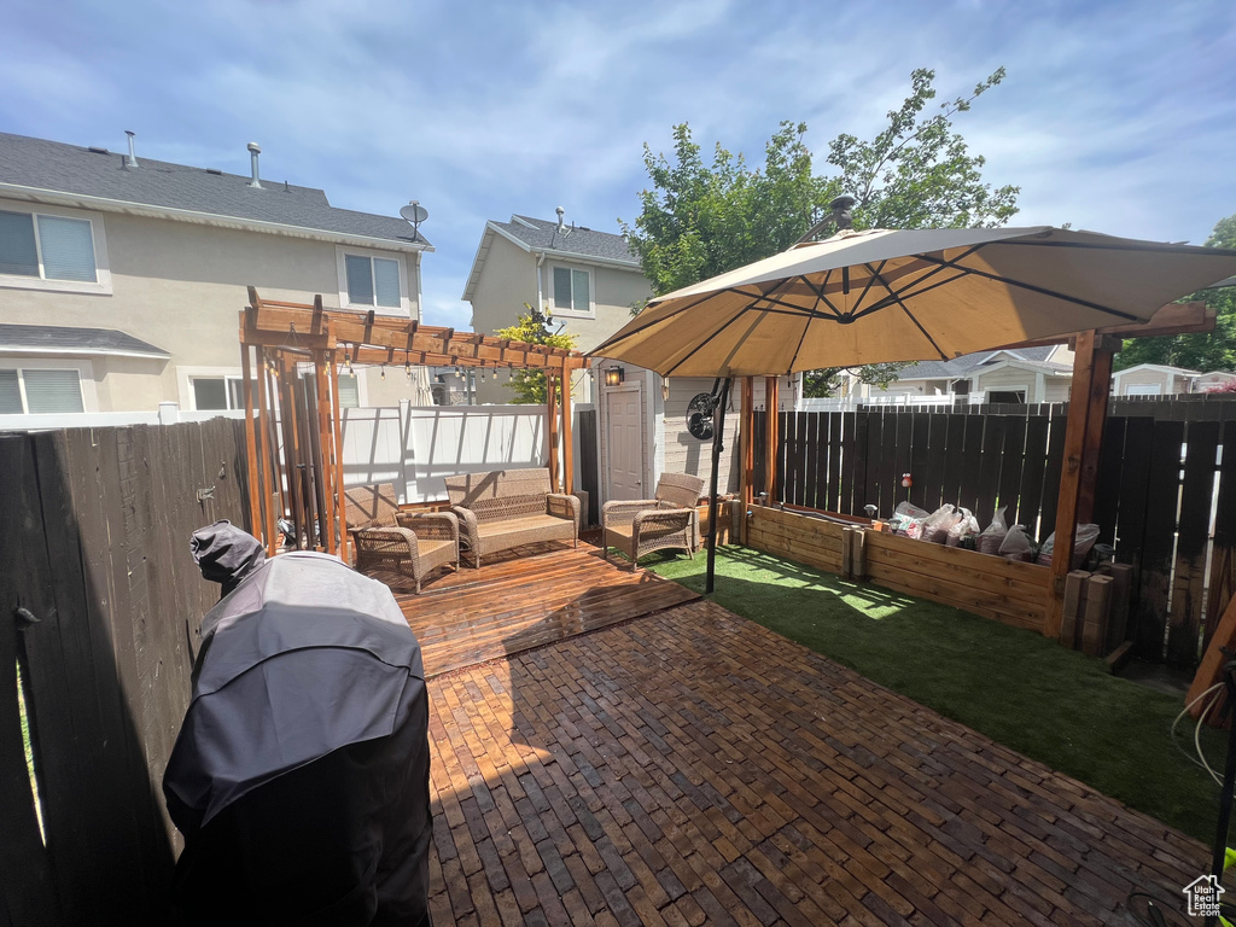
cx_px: 618
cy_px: 464
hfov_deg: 106.2
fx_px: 464
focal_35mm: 13
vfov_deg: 89.9
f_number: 1.8
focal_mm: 1.57
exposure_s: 1/1206
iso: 32
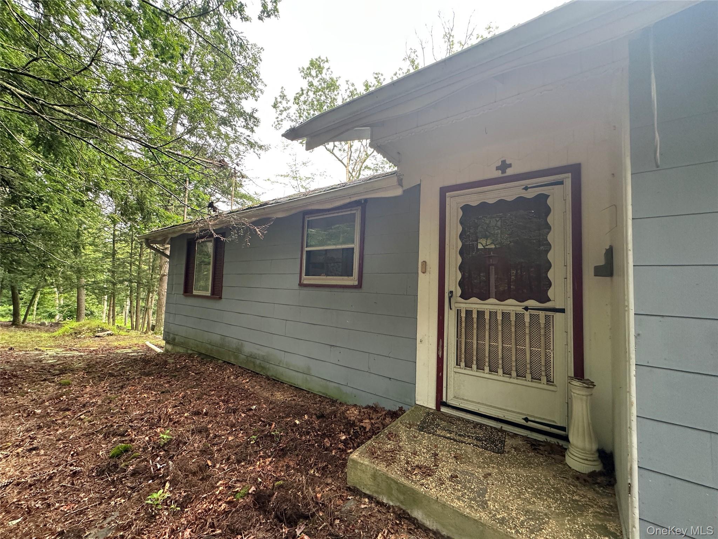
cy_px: 270
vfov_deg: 85.7
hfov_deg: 102.1
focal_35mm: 14
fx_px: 290
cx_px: 359
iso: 160
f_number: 2.2
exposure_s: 1/99
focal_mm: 2.22
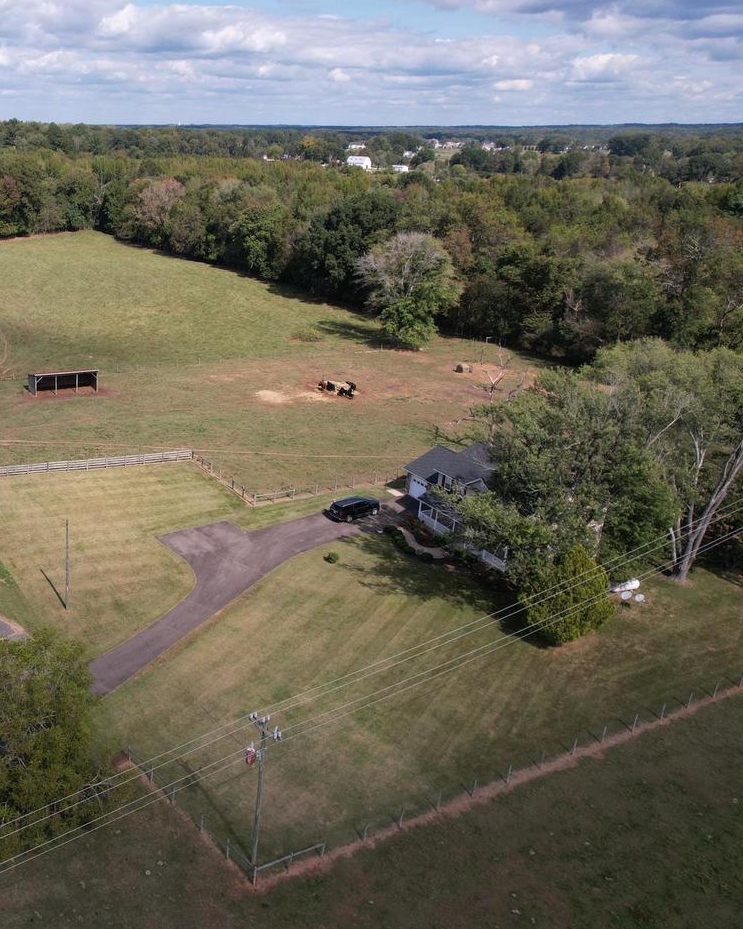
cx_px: 74
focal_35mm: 32
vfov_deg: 55.7
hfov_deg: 42.1
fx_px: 880
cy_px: 461
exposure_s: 1/240
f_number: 2.8
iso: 110
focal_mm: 8.38
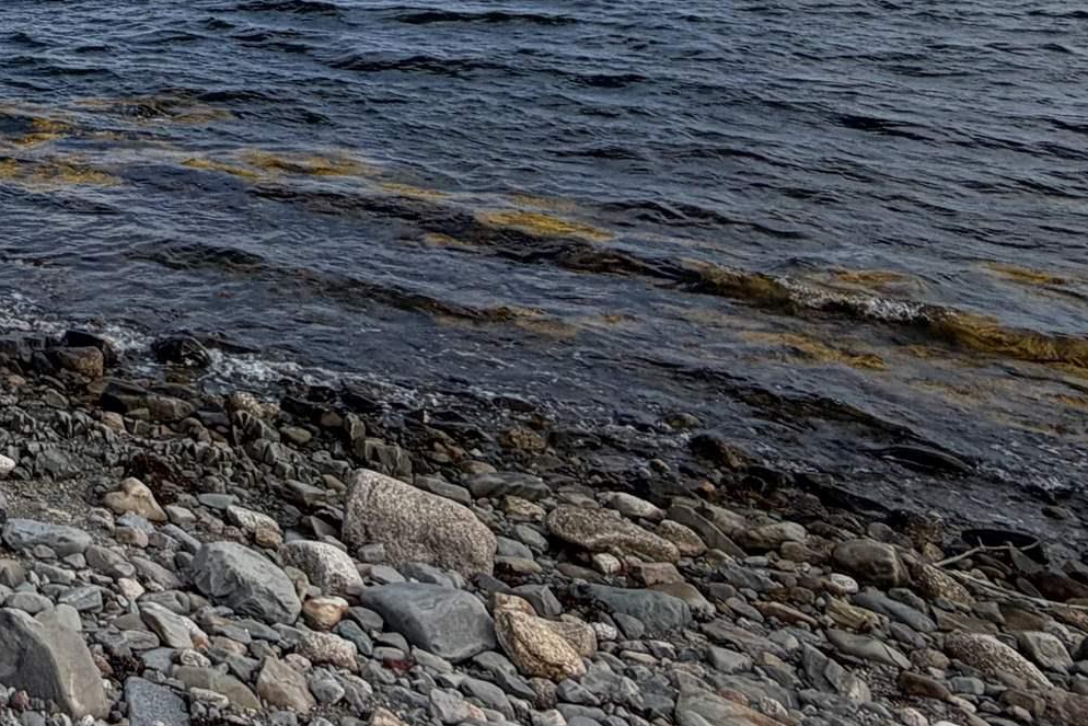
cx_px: -247
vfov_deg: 23.2
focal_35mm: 45
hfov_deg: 34.2
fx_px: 1360
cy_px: -403
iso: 20
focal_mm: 2.22
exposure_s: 1/955
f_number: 2.2
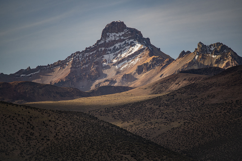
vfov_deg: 4.6
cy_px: 80
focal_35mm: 300
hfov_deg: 6.9
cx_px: 121
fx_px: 2017
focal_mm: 300
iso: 450
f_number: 5.6
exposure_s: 1/320
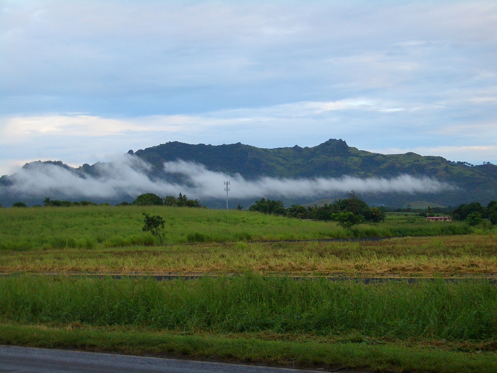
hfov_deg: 31.2
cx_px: 248
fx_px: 890
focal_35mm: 62
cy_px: 186
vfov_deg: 23.7
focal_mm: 10.2
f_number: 3.5
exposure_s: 1/100
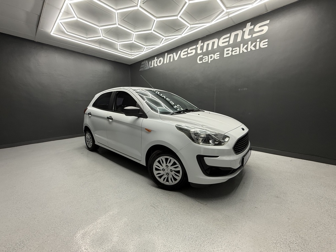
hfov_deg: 102.1
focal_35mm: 14
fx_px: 136
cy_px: 126
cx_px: 168
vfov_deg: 85.7
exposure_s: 1/100
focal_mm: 2.22
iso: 160
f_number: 2.2
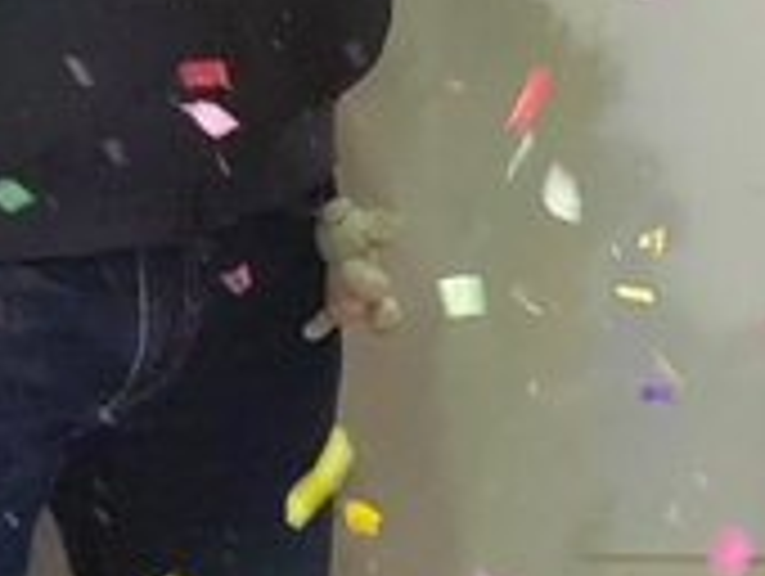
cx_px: 1714
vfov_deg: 12.0
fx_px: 2390
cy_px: -621
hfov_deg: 14.0
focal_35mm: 108
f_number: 1.9
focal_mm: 5.52
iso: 1781
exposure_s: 1/60.2
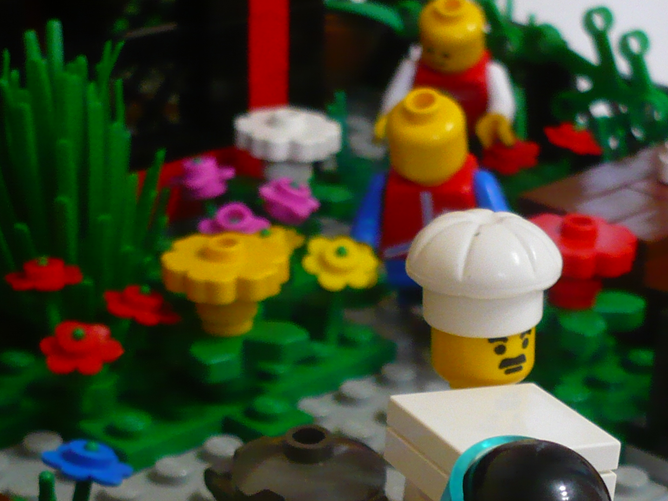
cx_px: 484
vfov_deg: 16.2
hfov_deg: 22.3
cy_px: 618
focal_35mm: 87
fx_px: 1679
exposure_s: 1/13
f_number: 2.8
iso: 200
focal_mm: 5.8
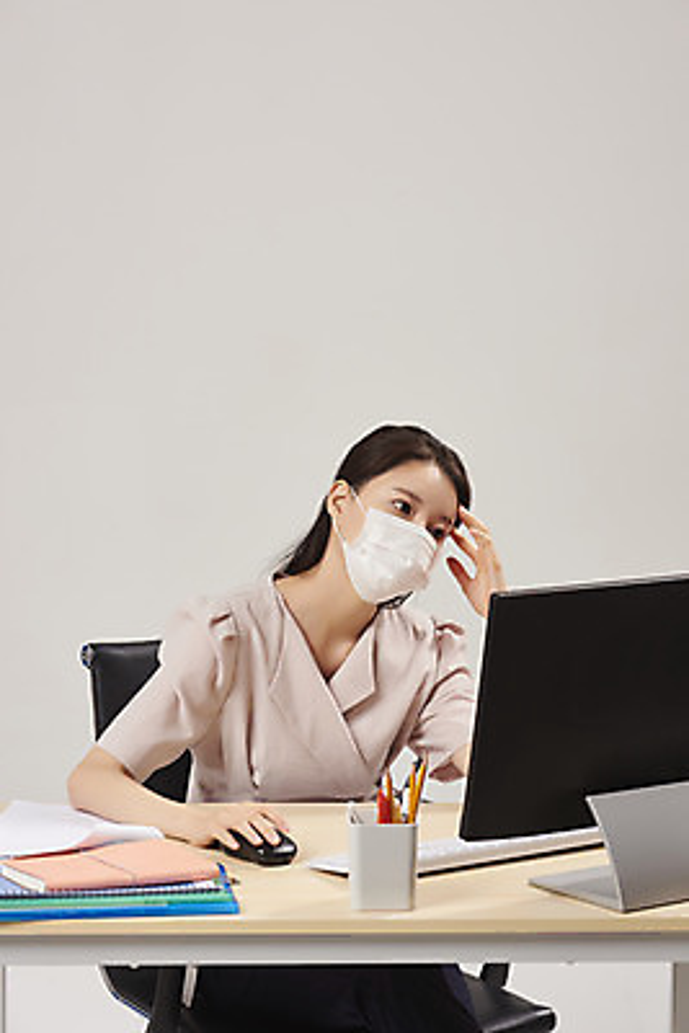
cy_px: 516
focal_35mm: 92
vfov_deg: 22.1
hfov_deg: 14.9
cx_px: 344
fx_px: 2639
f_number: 5.6
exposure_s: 1/125
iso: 125
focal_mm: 92
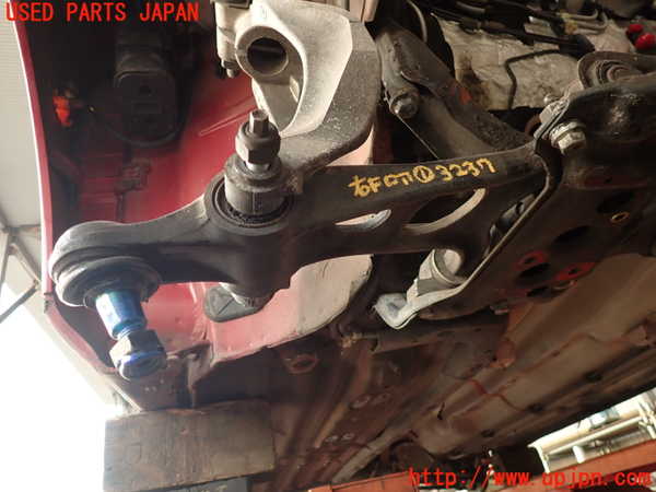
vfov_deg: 54.9
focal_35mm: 25
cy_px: 246
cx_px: 328
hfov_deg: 69.4
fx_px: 474
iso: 200
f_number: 2
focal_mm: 4.5
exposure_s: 1/50
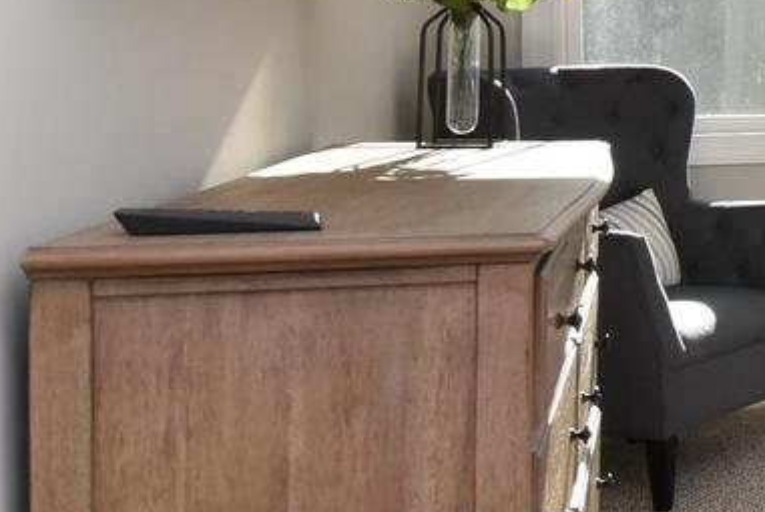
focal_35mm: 68
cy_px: 54
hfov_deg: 20.1
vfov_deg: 19.7
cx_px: 1424
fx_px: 1447
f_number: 9
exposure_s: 1/160
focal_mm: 12
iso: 800
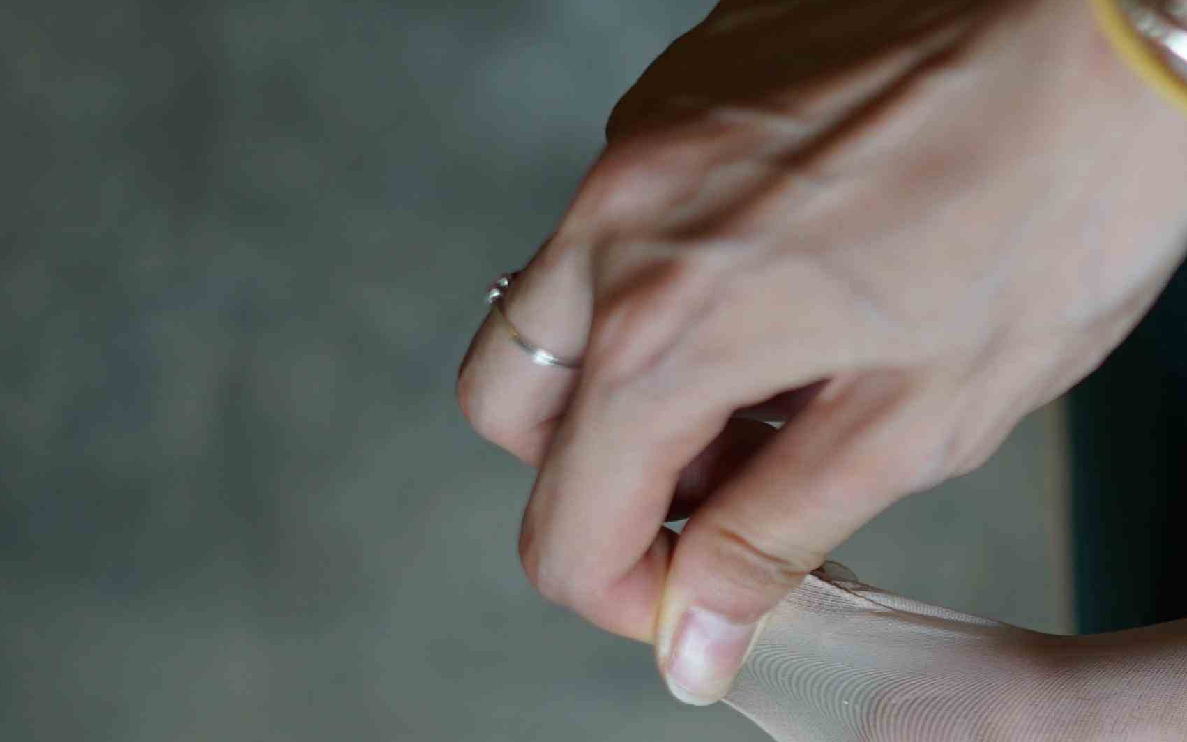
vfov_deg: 10.2
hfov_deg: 15.9
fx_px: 4109
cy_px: 762
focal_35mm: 127
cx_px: 1362
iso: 200
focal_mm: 50
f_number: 2
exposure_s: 1/80
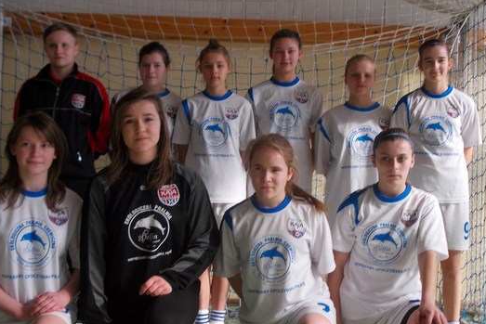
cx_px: 243
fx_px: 635
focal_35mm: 47
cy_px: 189
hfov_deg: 41.9
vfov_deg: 28.6
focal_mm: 6.1
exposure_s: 1/200
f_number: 3.3
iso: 80
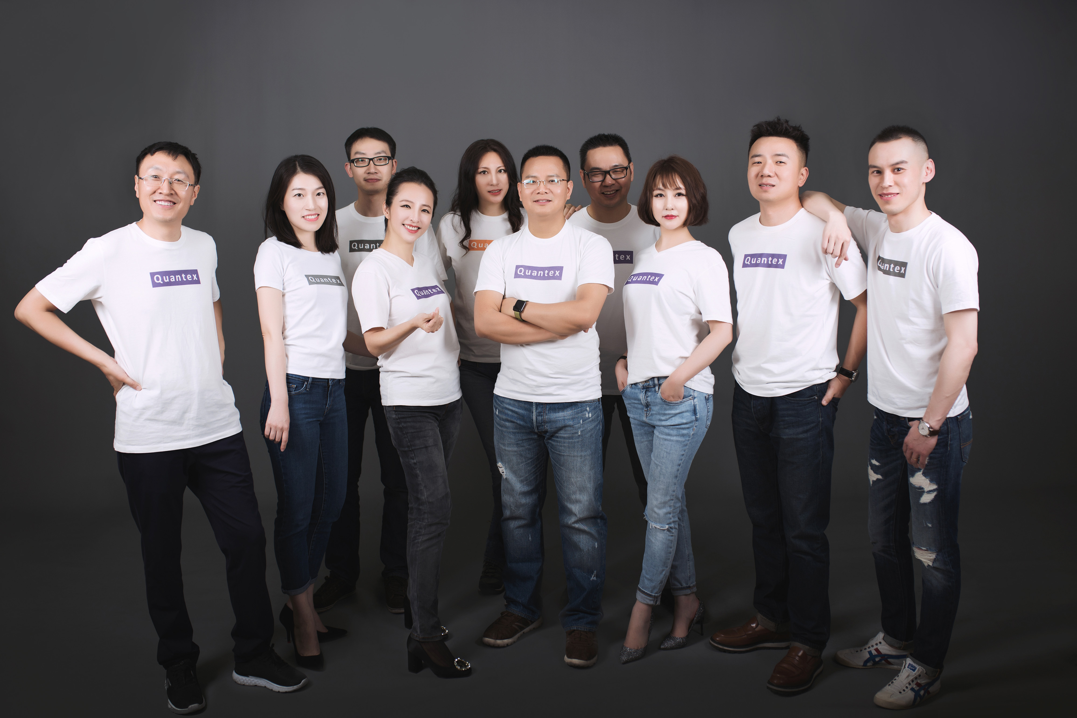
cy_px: 359
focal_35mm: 35
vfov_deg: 37.9
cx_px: 538
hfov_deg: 54.4
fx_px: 1047
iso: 72
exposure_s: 1/250
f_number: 2.8
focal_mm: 35
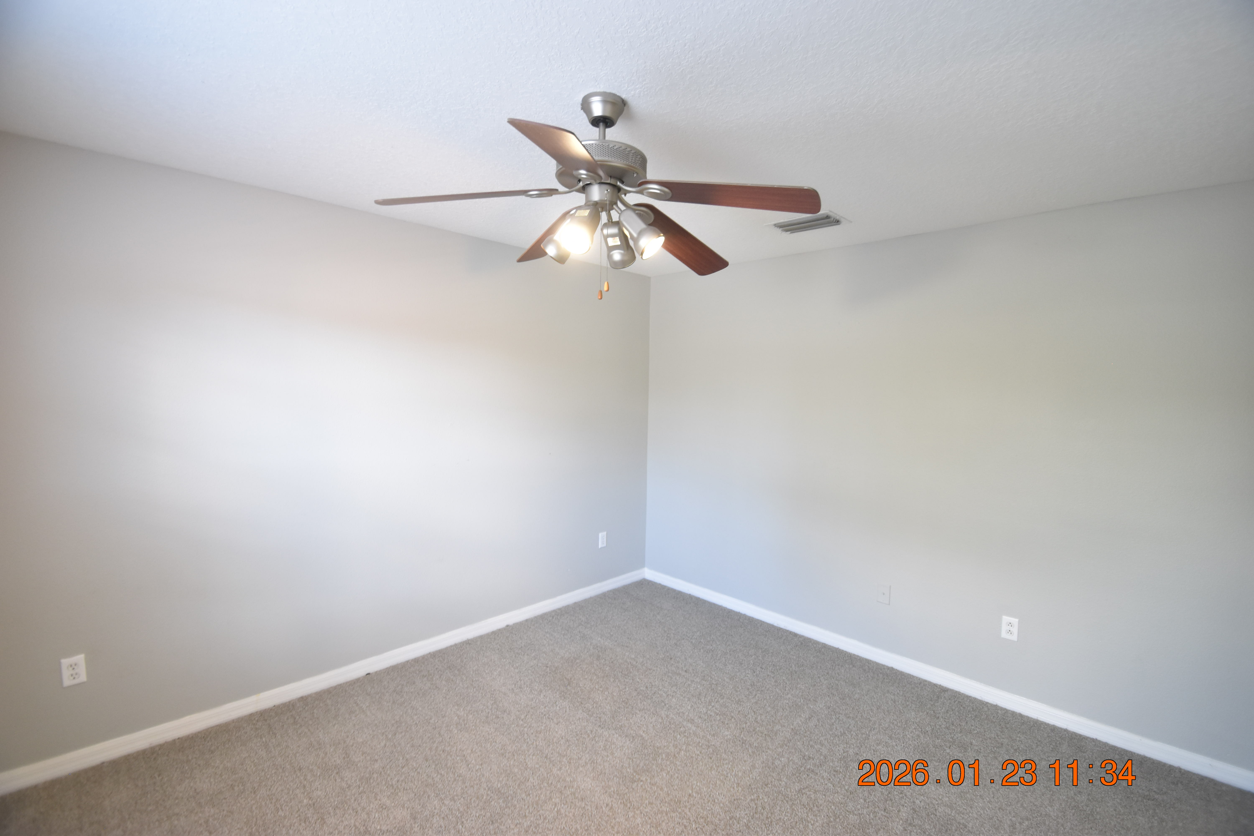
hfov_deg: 100.4
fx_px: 522
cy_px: 418
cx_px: 627
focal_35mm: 15
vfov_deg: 77.3
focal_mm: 10
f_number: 3.5
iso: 800
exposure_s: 1/45
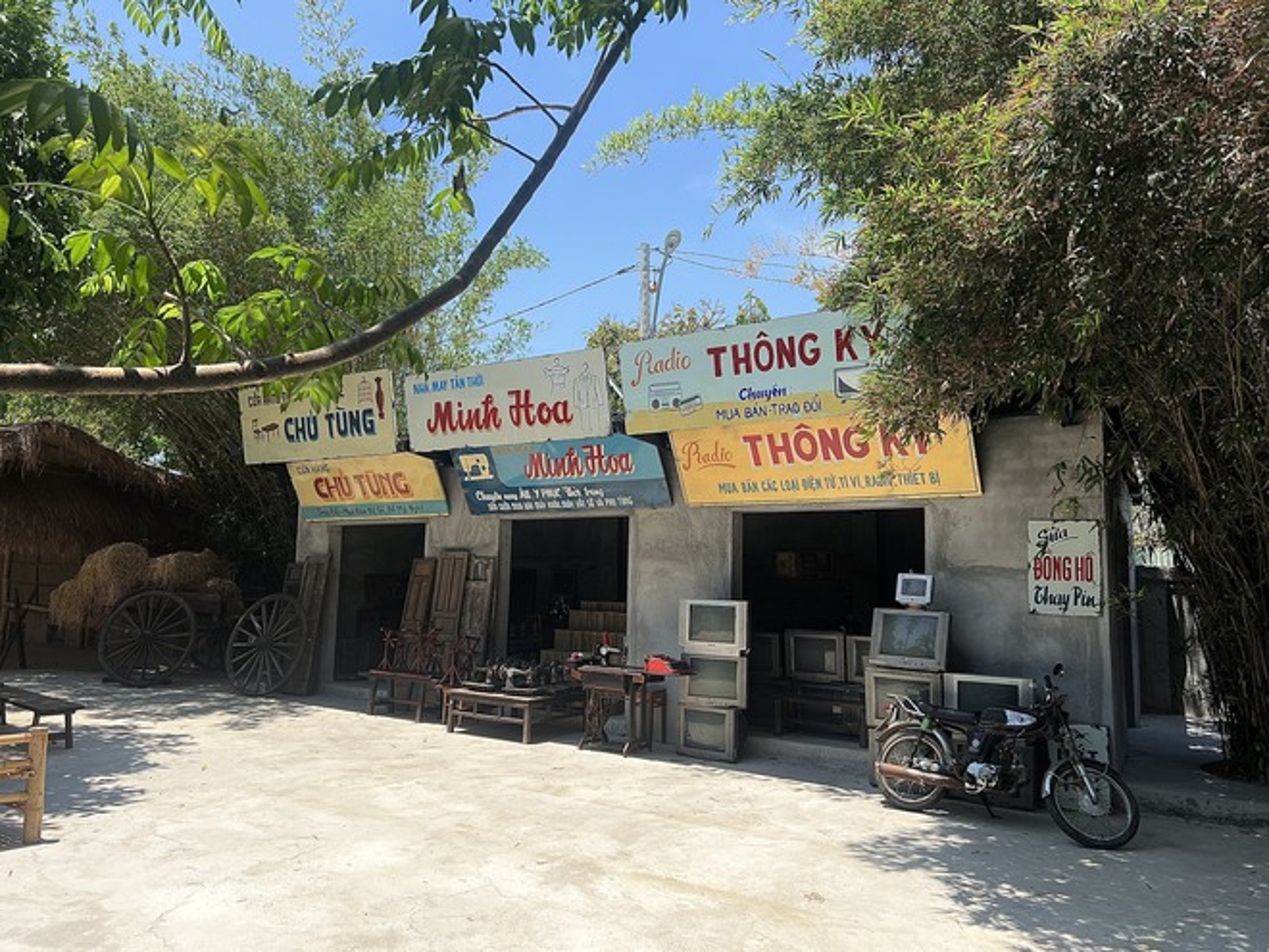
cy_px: 476
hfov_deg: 67.3
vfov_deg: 53.1
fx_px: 953
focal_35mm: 26
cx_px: 634
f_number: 1.5
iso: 50
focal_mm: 5.7
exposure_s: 1/2165
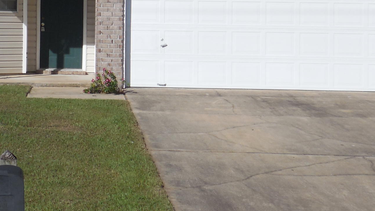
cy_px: -6
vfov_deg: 10.7
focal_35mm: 112
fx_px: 1114
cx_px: 2
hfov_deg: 18.6
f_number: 4.5
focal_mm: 7.8
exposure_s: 1/1250
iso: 125
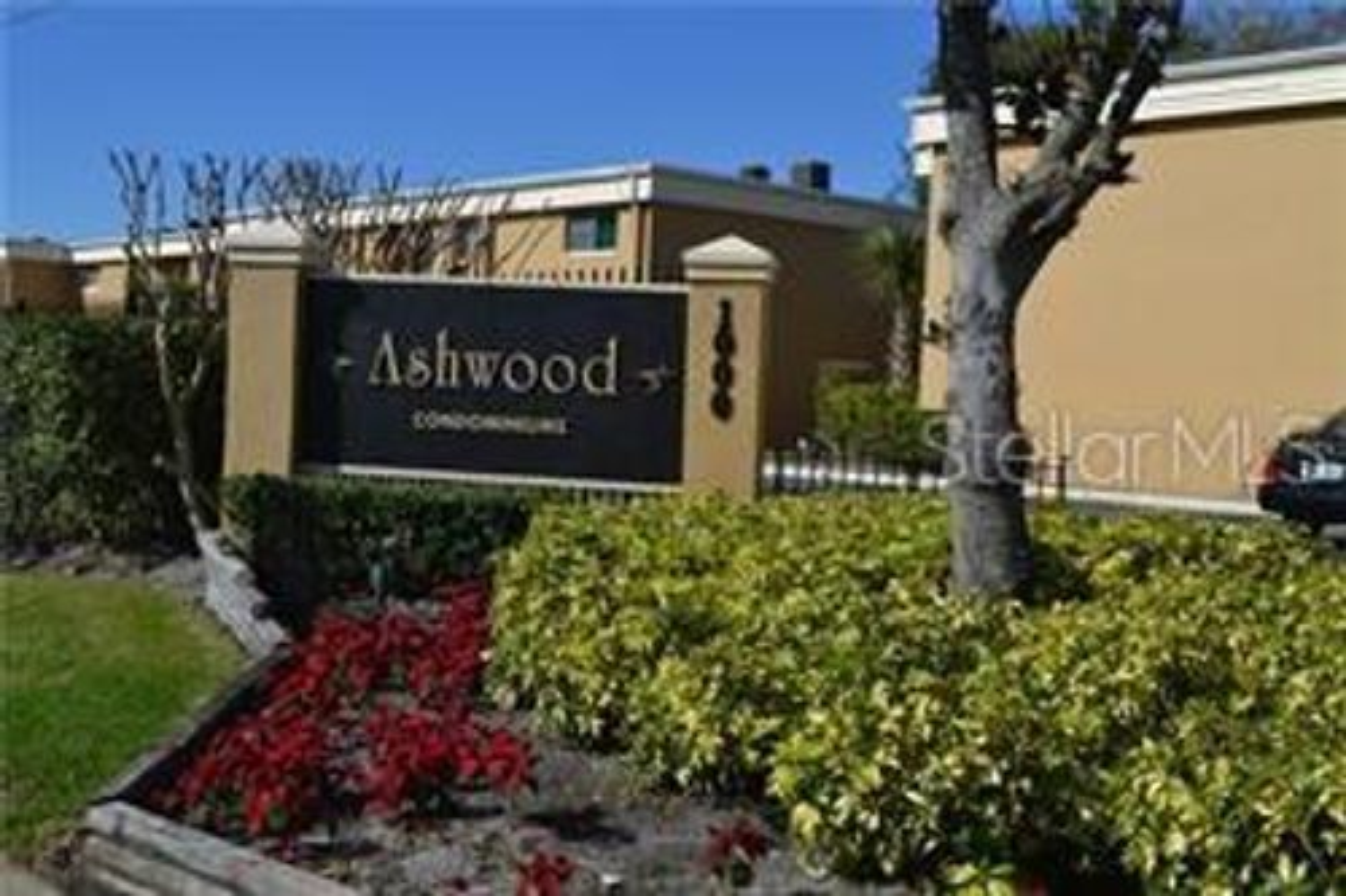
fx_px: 1682
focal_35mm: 45
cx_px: 673
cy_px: 448
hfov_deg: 43.6
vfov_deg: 29.8
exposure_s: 1/320
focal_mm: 30
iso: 100
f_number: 8
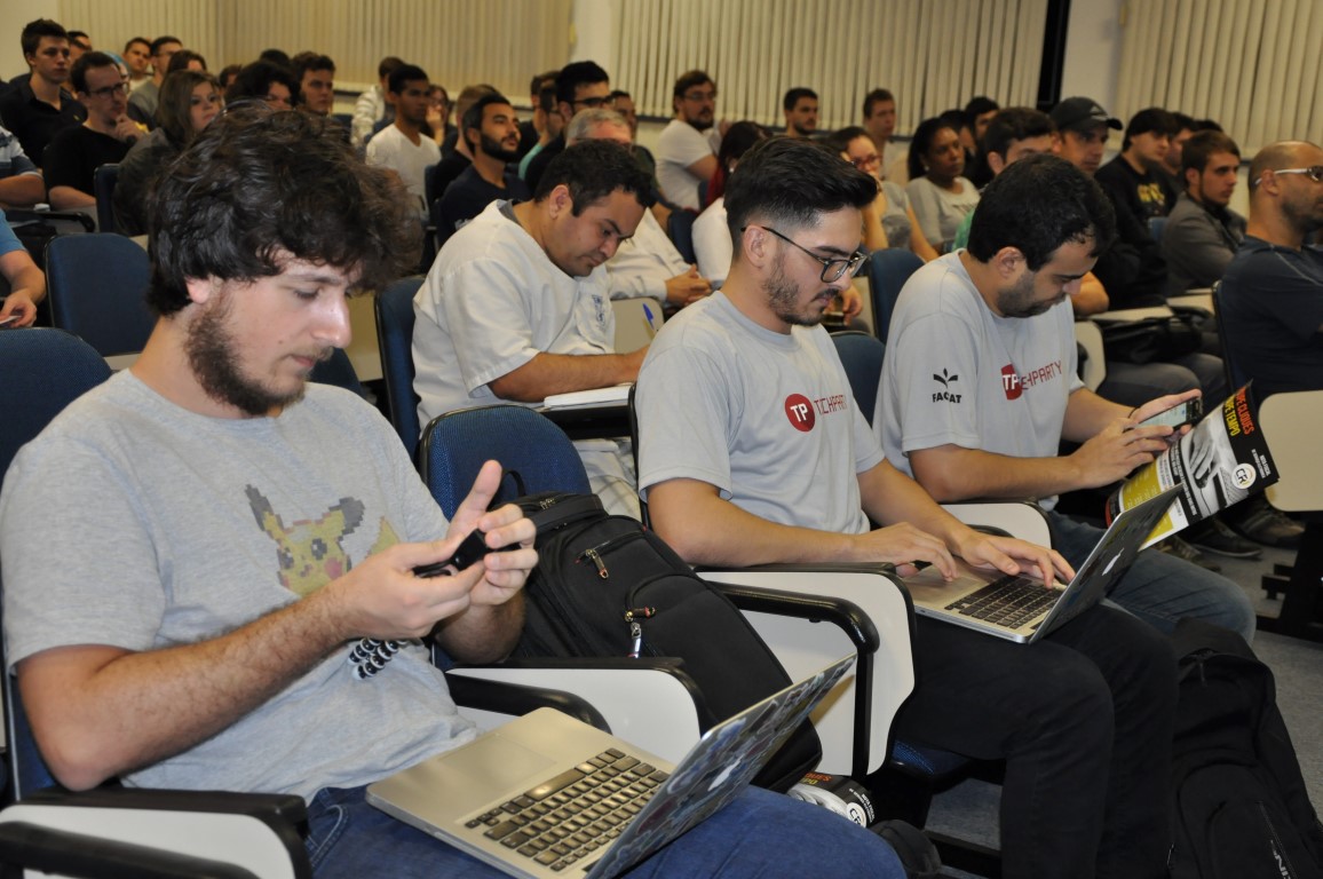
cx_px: 662
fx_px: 2092
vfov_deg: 23.7
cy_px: 440
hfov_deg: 35.1
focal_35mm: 57
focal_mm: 38
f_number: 4.5
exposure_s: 1/60
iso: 800
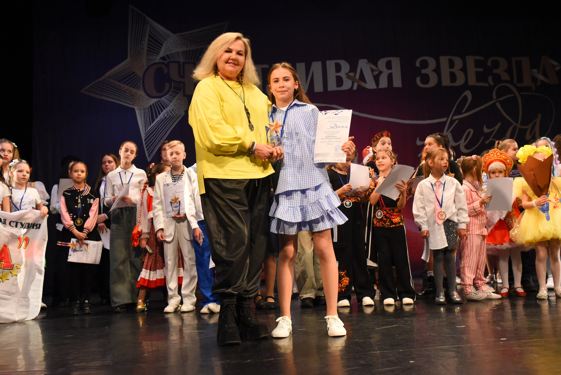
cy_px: 188
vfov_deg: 37.9
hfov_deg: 54.4
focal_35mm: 35
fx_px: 546
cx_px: 280
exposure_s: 1/250
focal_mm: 35
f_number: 6.3
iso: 5000
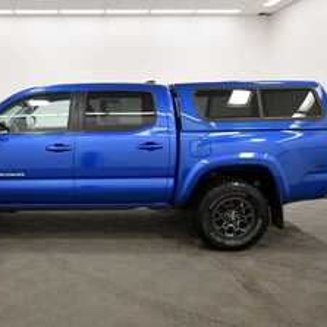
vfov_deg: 51.1
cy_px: 172
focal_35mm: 32
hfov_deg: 49.6
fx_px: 342
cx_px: 92
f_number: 5
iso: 800
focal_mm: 14
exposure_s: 1/160
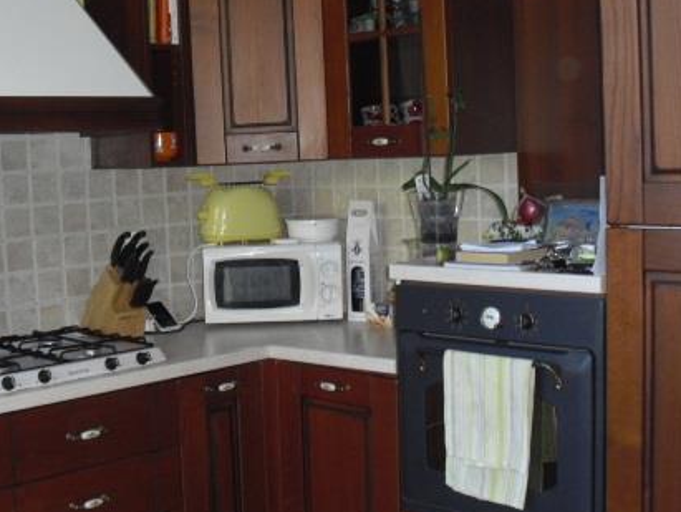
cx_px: 277
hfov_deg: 34.2
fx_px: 1103
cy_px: 245
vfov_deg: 26.1
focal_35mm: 56
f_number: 3.1
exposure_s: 1/60
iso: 200
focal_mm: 6.3
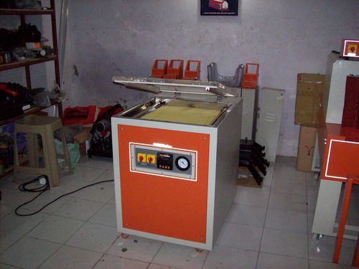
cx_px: 180
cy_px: 134
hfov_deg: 51.4
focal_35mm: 36
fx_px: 373
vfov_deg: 39.7
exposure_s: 1/128
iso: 400
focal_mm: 6
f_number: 2.7
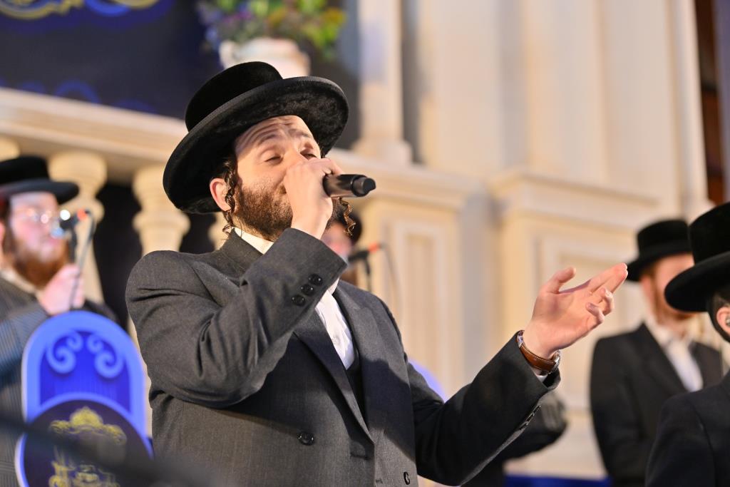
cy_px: 244
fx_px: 2028
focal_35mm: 100
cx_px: 365
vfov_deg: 13.7
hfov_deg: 20.4
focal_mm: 100
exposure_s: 1/320
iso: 800
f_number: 2.8
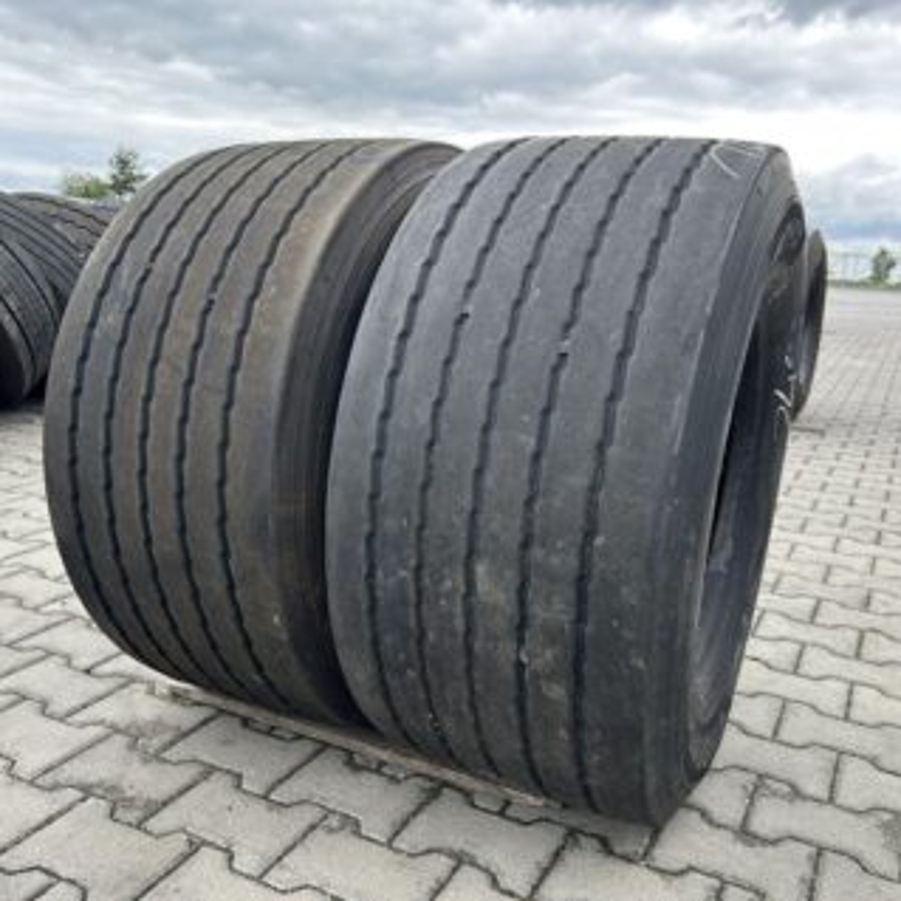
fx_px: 913
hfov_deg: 52.5
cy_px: 450
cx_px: 426
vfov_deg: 52.5
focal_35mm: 31
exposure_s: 1/404
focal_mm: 5.7
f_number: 1.5
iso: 50
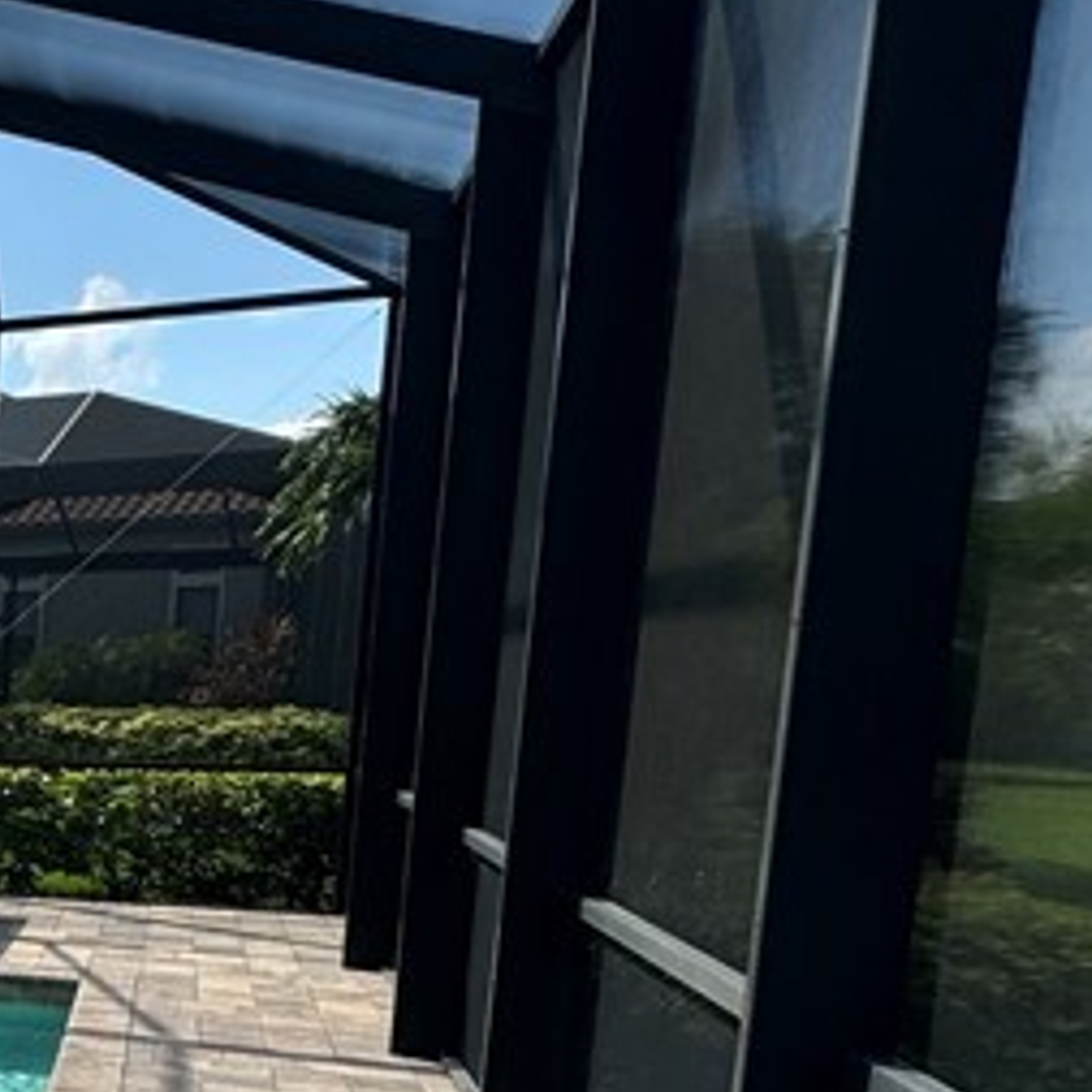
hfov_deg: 21.4
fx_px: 1785
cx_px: -898
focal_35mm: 50
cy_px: 911
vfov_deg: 32.8
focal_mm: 2.22
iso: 40
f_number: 2.2
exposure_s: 1/812
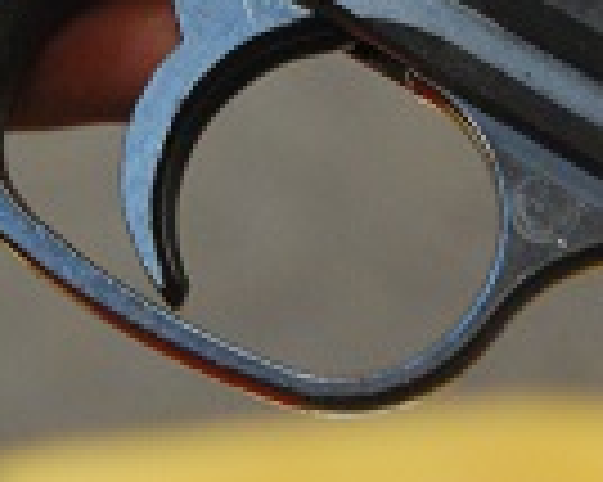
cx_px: 45
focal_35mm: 303
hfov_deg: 6.4
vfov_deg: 5.1
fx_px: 5404
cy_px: -232
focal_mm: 48
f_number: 4.5
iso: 1000
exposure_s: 1/30
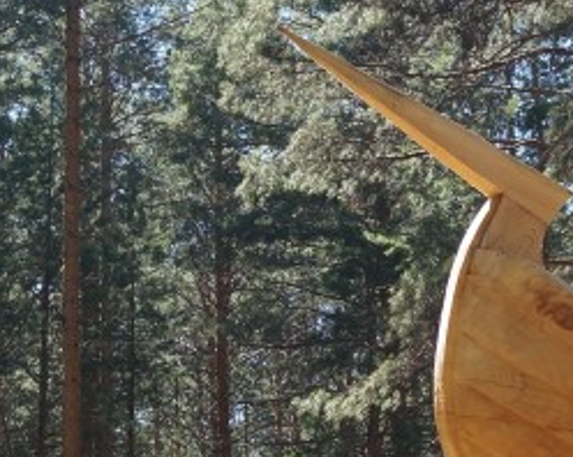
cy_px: 241
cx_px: 901
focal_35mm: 118
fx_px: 2000
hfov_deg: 14.9
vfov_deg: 13.1
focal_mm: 26
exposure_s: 1/125
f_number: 5.6
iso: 100
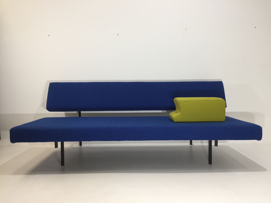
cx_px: 136
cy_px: 102
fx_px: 227
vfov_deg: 48.2
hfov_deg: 61.7
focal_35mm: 29
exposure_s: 1/33
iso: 50
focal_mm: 4.15
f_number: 2.2
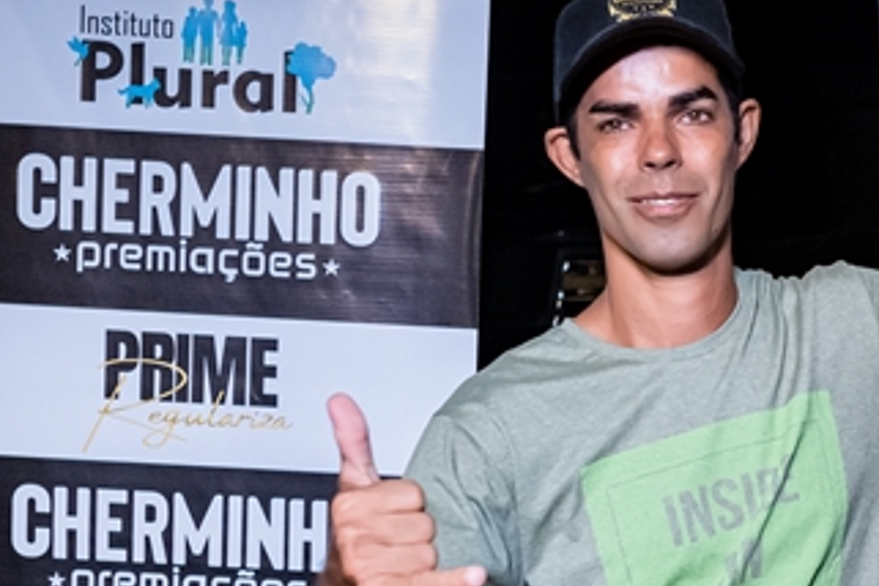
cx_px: 861
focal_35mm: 83
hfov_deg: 23.5
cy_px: 526
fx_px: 2026
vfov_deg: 16.2
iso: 2500
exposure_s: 1/250
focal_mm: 24
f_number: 2.8
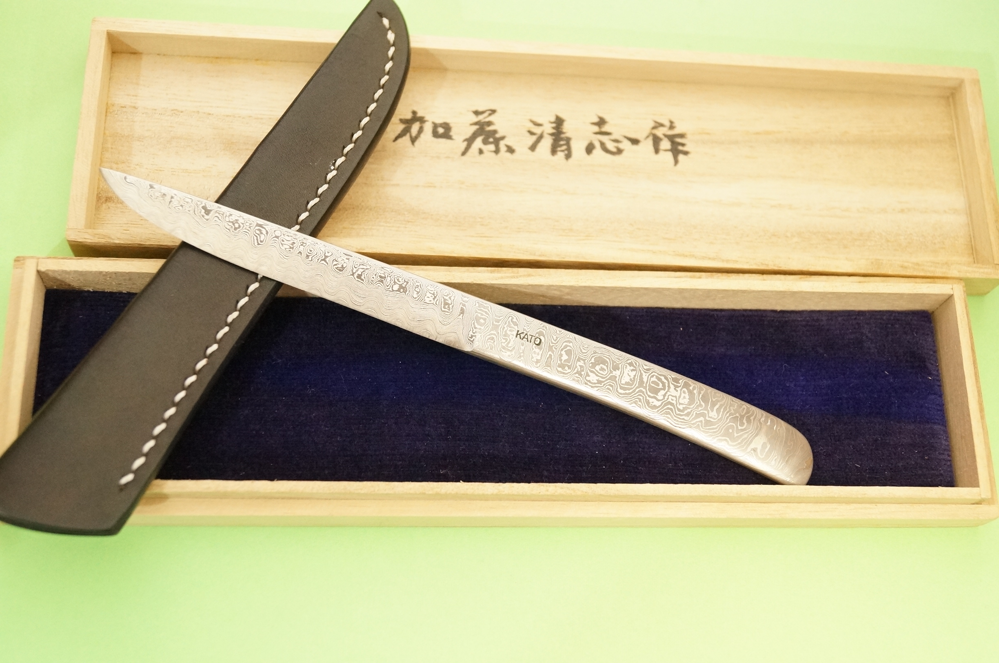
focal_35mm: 45
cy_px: 332
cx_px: 500
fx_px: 1247
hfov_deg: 43.7
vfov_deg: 29.8
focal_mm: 30
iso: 2500
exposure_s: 1/60
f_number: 4.5
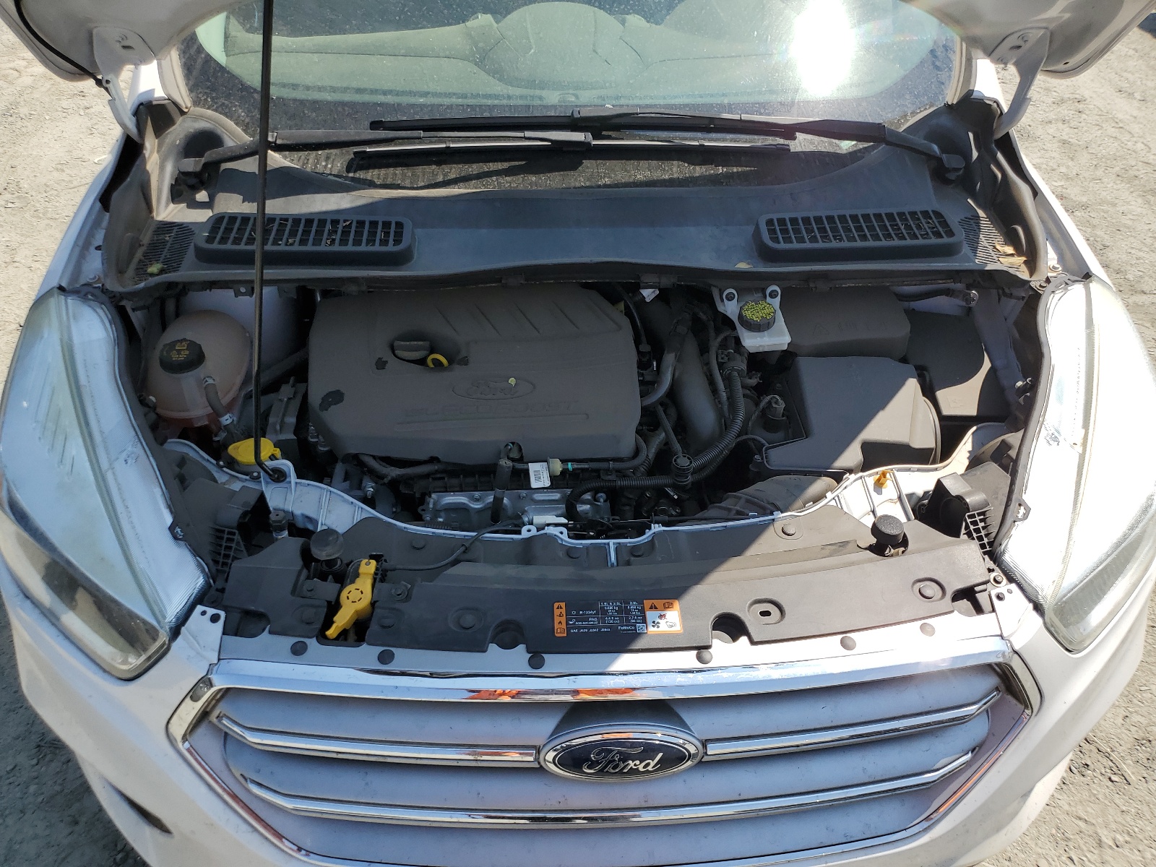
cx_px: 578
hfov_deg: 67.3
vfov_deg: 53.1
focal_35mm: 26
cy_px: 434
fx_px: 868
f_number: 1.5
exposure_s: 1/2500
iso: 50
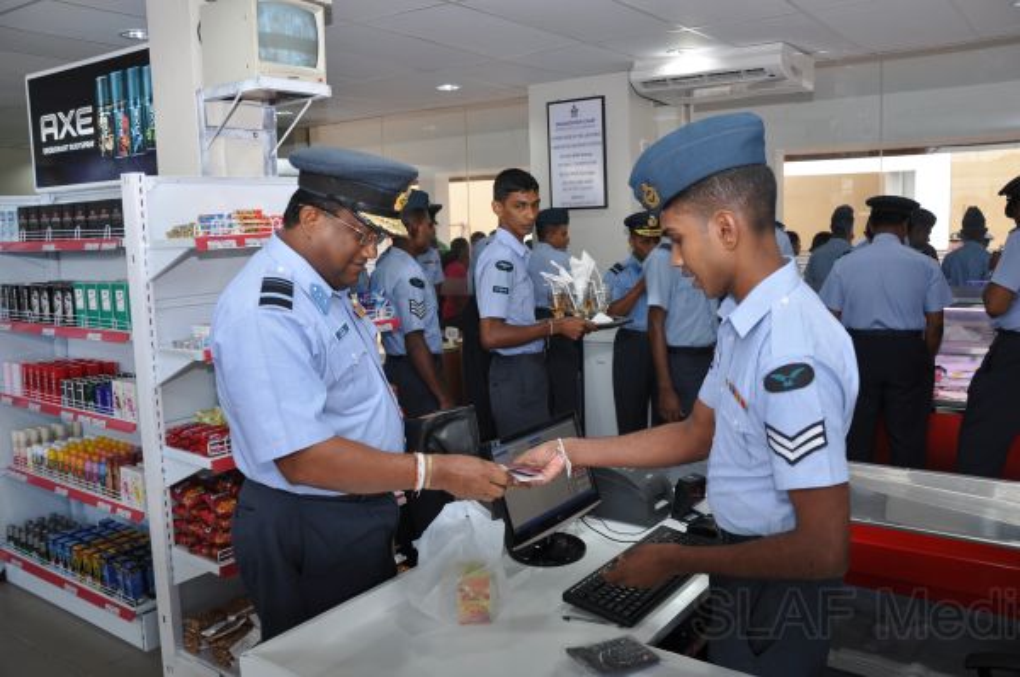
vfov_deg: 41.6
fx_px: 891
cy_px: 338
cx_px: 510
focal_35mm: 32
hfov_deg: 59.6
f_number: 3.8
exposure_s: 1/60
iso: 250
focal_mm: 21
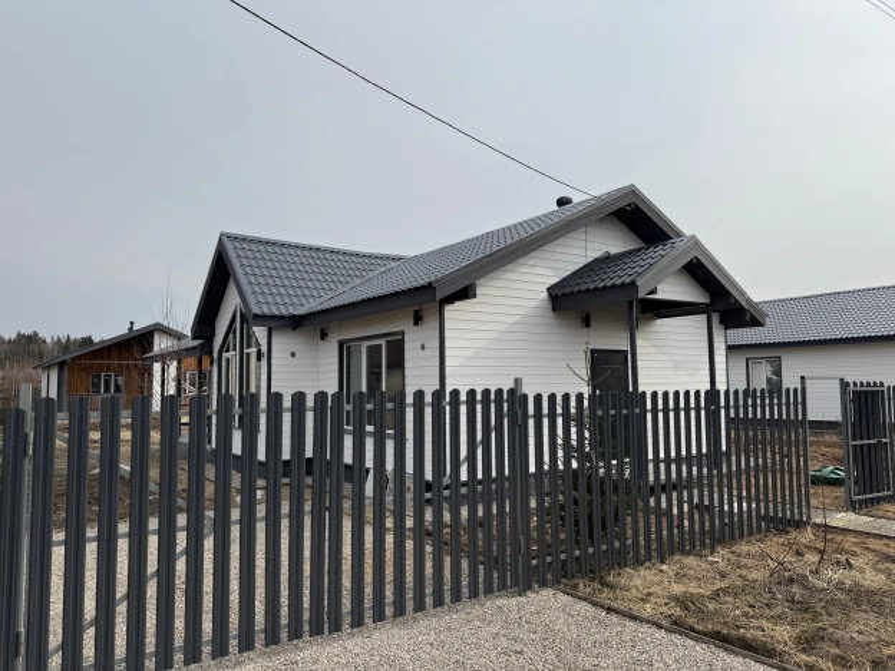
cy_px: 336
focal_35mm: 24
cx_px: 448
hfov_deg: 71.6
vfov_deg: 56.8
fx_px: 621
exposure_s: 1/6410
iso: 80
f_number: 1.78
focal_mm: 6.76
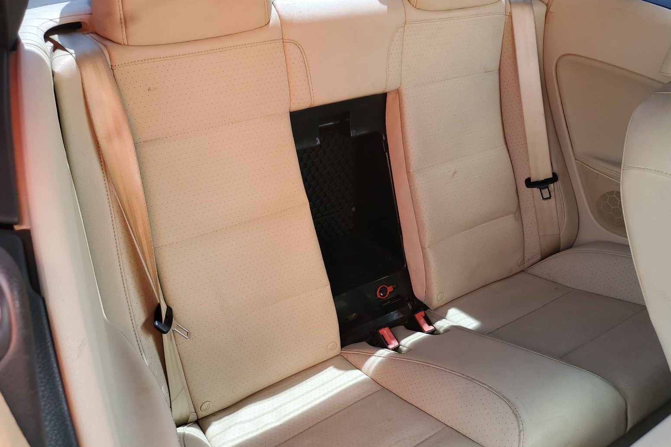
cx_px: 340
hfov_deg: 65.5
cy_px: 230
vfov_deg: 46.4
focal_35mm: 28
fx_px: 522
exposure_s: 1/102
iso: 50
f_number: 1.5
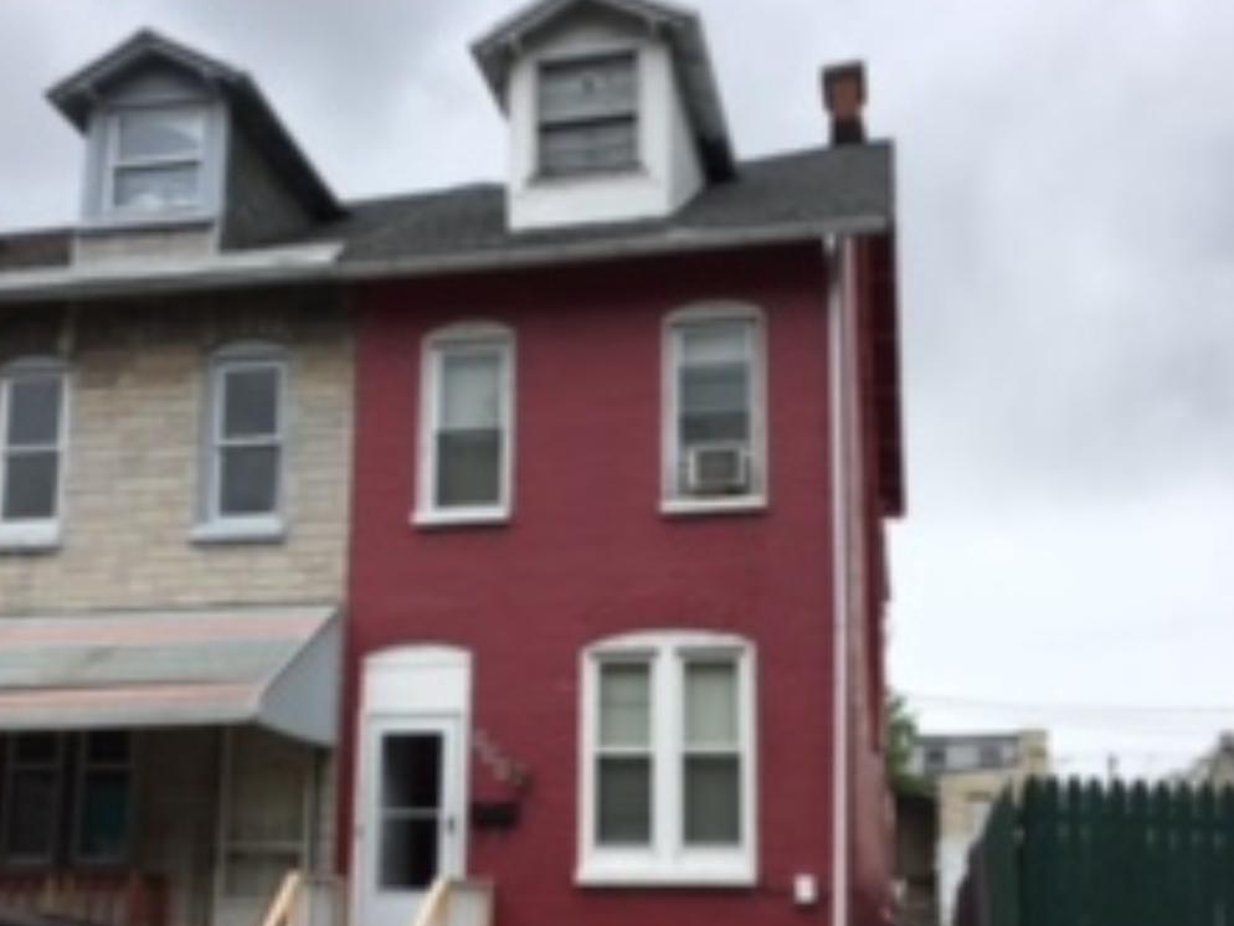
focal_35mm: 42
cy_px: 641
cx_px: 566
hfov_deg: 44.7
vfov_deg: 34.0
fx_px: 1498
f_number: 2.2
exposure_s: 1/1479
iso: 25
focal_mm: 4.15
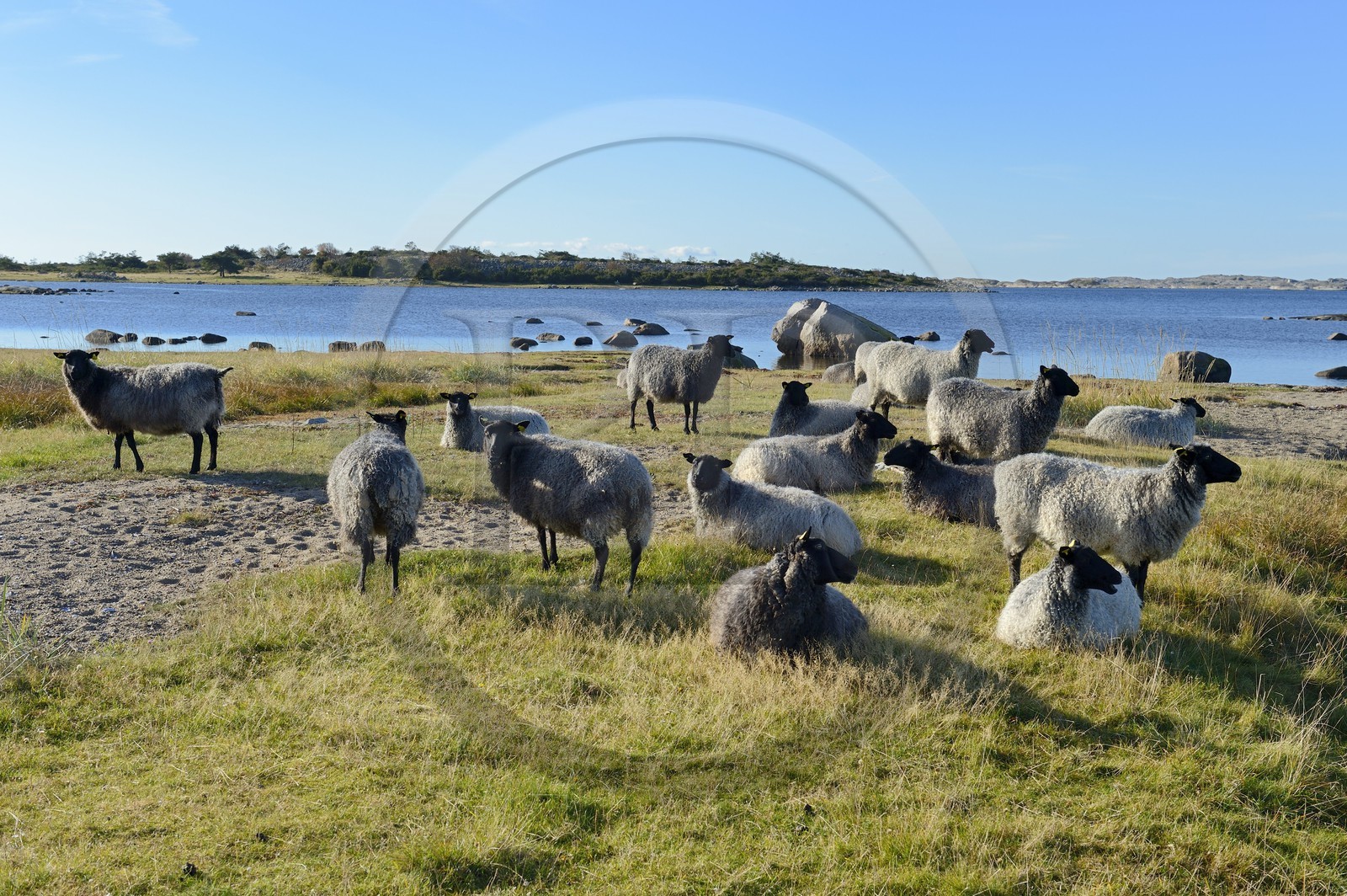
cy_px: 448
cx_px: 674
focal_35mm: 50
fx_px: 1869
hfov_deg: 39.6
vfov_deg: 26.9
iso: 200
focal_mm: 50
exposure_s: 1/250
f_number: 10
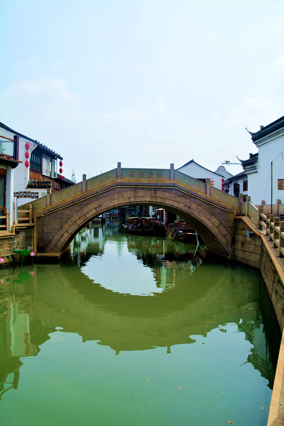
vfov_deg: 67.4
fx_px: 319
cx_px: 142
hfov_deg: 47.9
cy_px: 213
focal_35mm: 27
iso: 200
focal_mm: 18
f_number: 11
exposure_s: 1/400
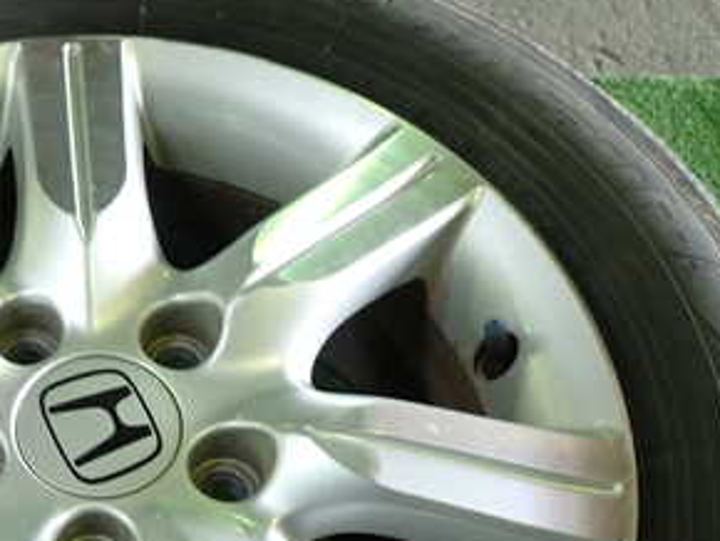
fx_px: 1291
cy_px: 521
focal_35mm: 62
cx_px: 127
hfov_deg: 30.3
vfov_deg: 22.9
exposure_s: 1/30
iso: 250
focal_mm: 5.4
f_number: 2.3
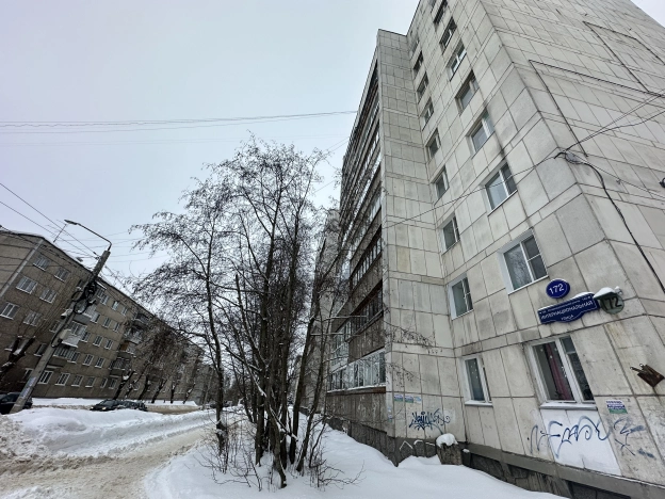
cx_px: 332
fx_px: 269
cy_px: 250
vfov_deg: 85.7
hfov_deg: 102.1
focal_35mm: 14
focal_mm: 2.22
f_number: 2.2
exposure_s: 1/575
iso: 40
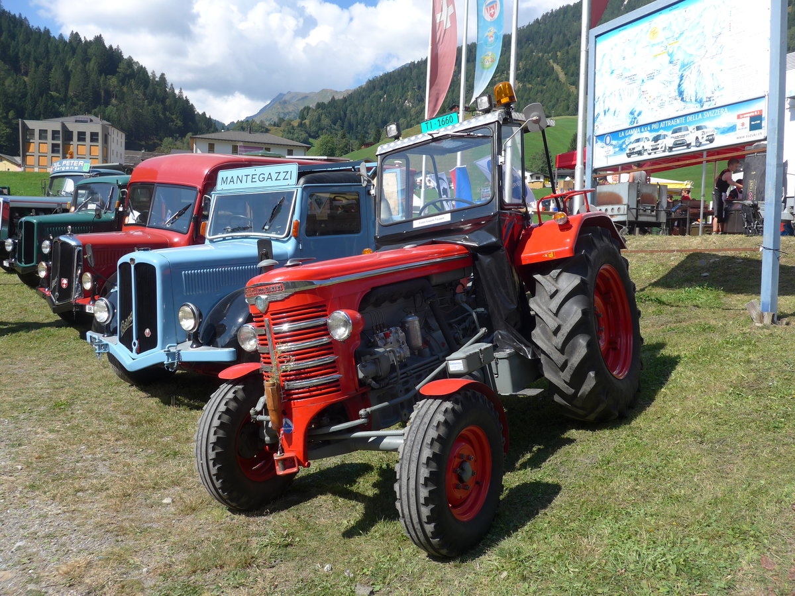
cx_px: 398
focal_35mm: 29
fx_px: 666
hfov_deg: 61.7
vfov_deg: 48.2
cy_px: 298
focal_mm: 6
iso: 80
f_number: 2.8
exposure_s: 1/1300
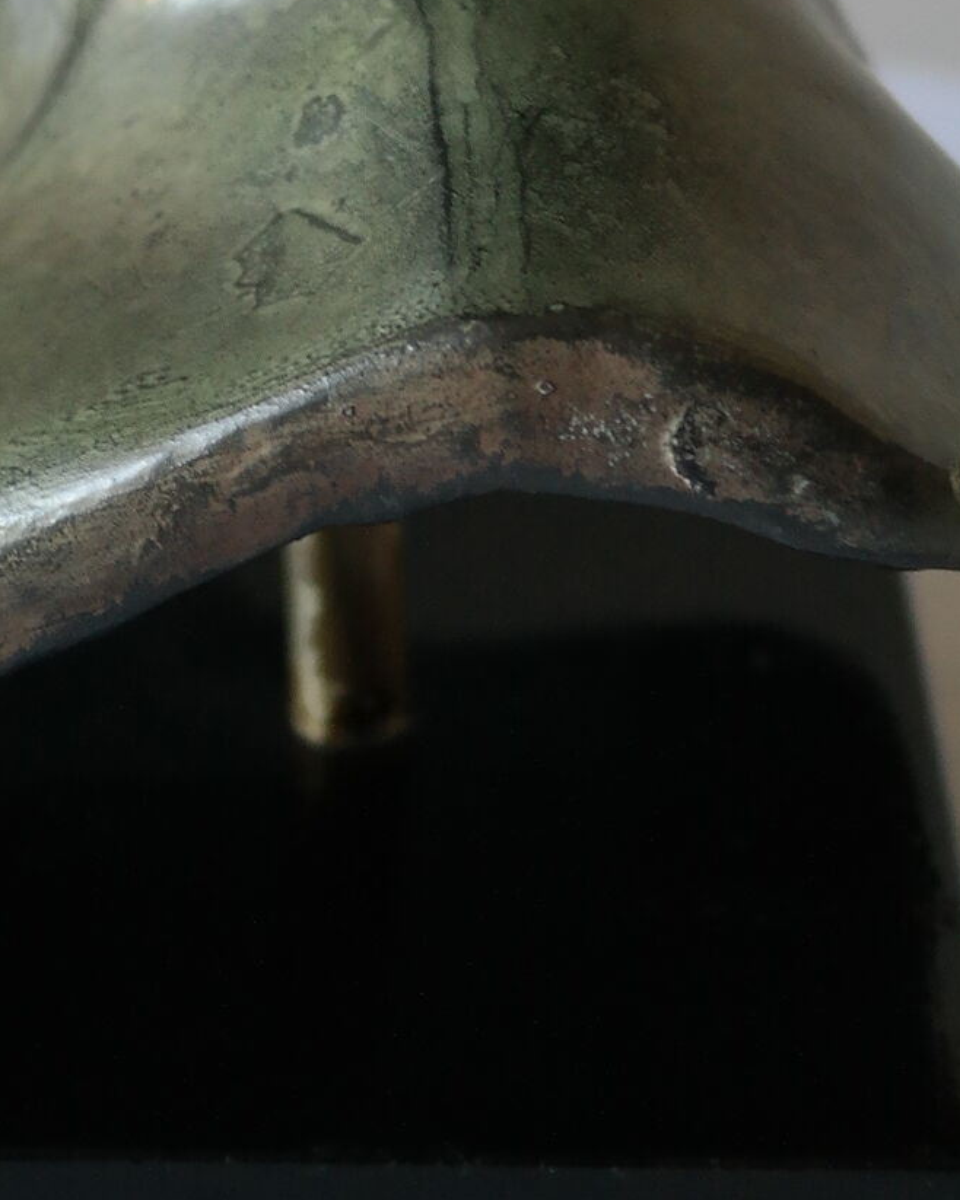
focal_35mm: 146
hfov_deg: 10.5
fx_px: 5187
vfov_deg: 12.8
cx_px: 231
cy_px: -290
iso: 800
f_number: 4
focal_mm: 28
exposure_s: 1/50
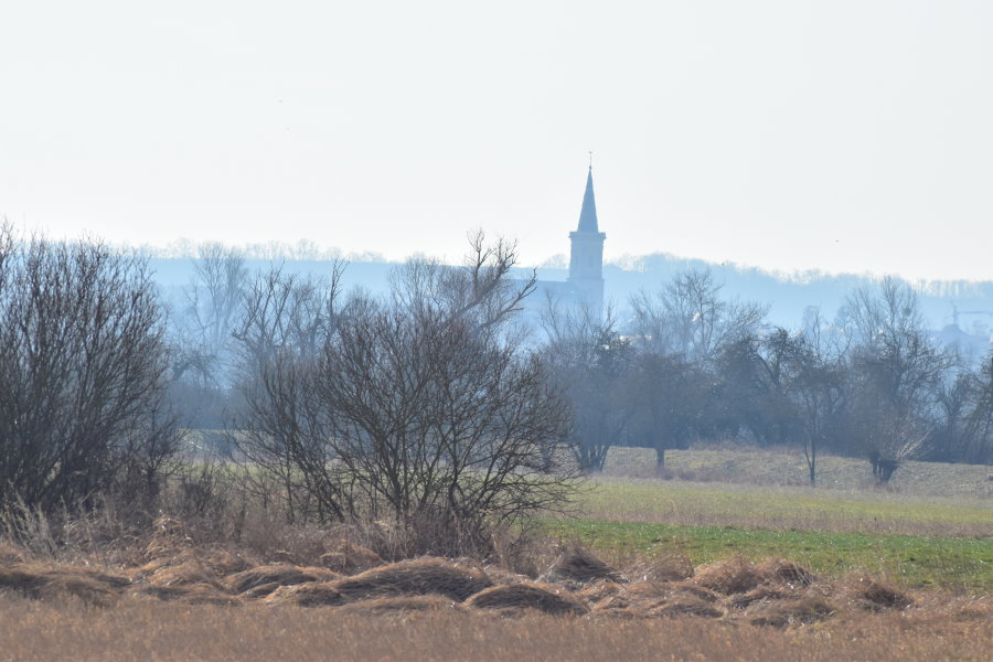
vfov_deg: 4.4
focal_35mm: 315
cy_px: 331
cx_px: 496
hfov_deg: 6.5
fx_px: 8688
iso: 200
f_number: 11
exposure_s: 1/500
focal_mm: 210
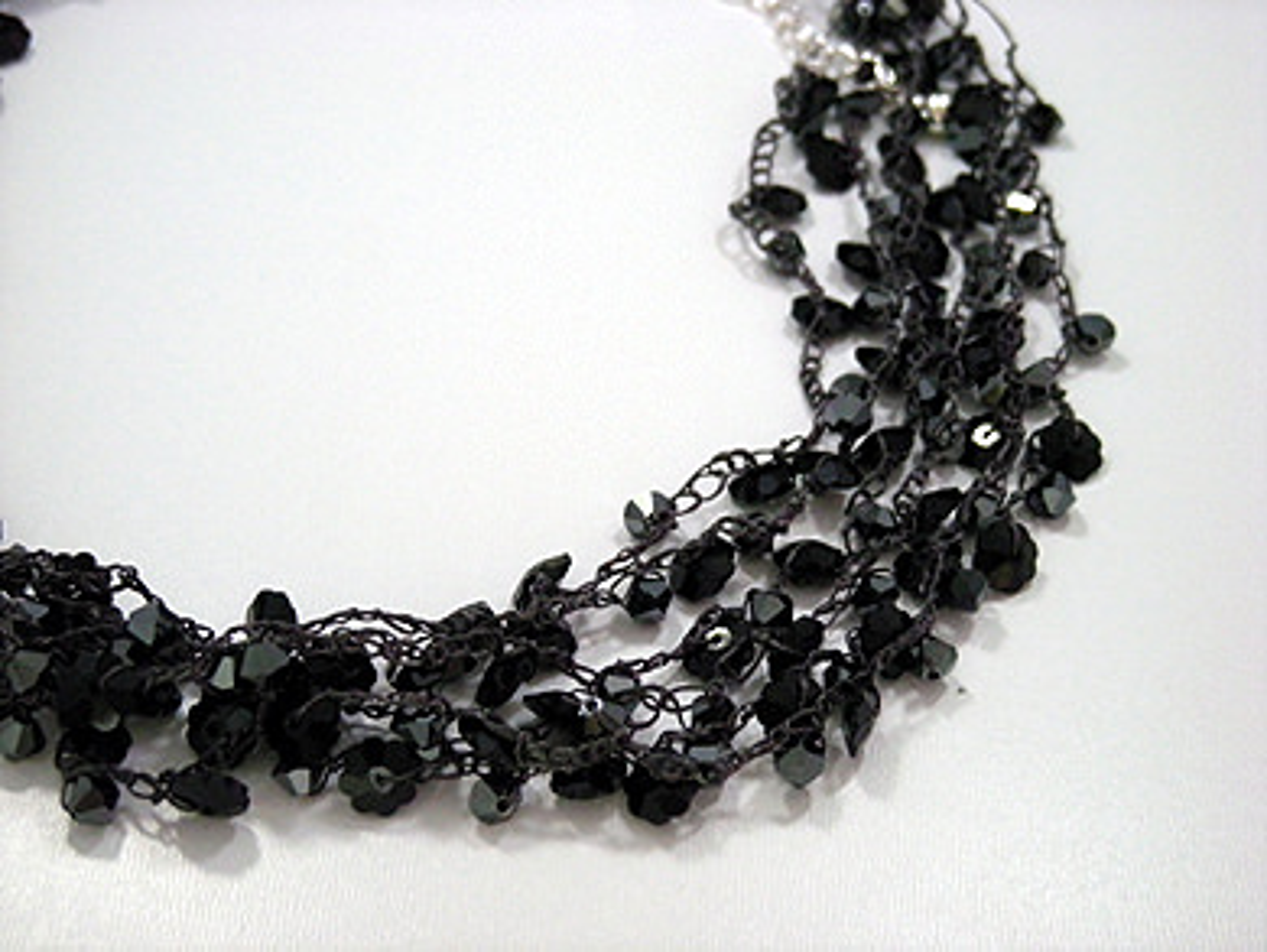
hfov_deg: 25.6
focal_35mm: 76
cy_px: 476
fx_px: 2783
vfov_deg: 19.4
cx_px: 634
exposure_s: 1/51
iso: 400
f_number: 3.9
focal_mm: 12.3
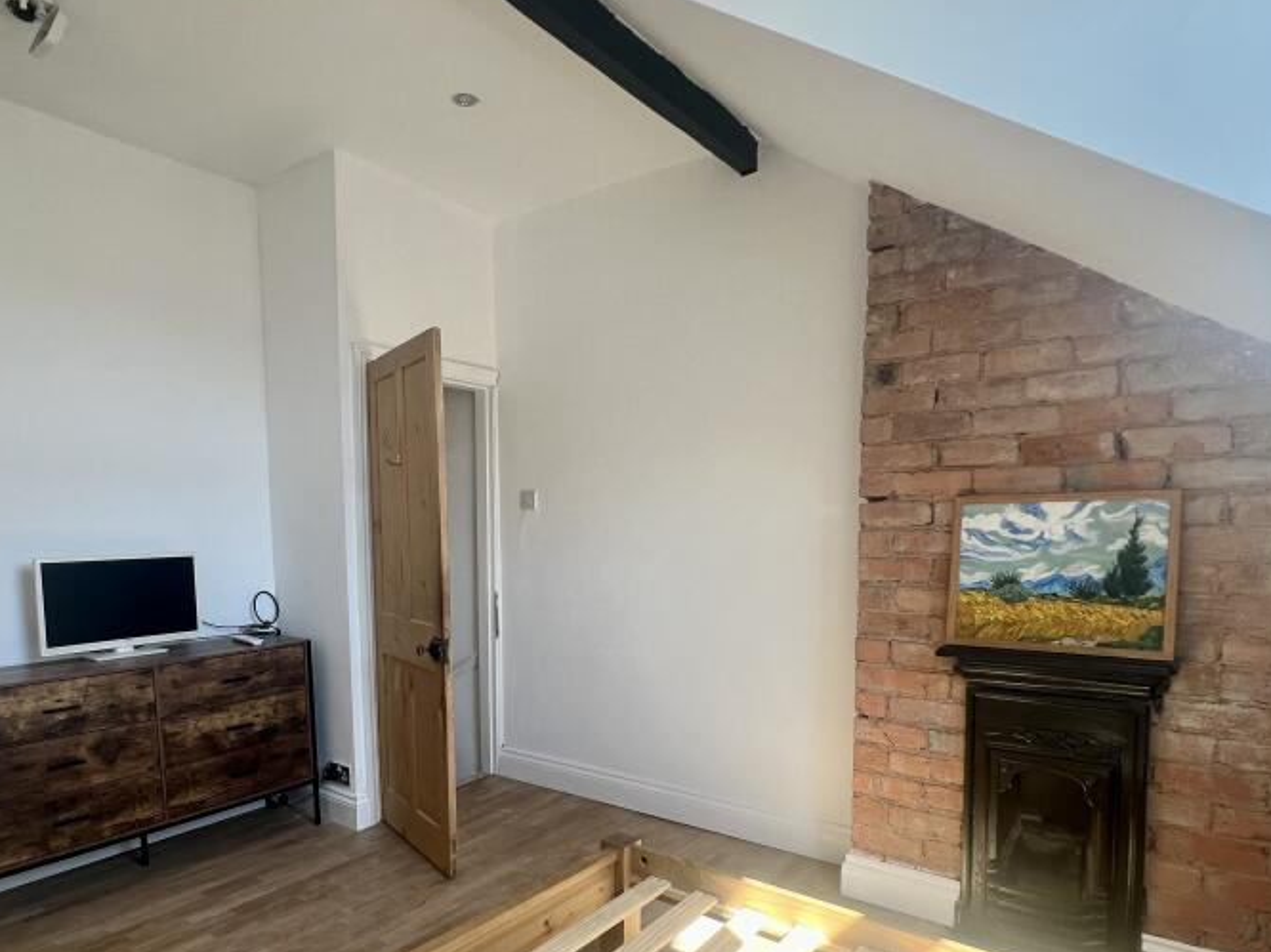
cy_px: 595
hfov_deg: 81.7
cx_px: 594
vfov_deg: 65.0
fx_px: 734
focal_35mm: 20
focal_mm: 1.57
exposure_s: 1/99
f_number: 1.8
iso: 40
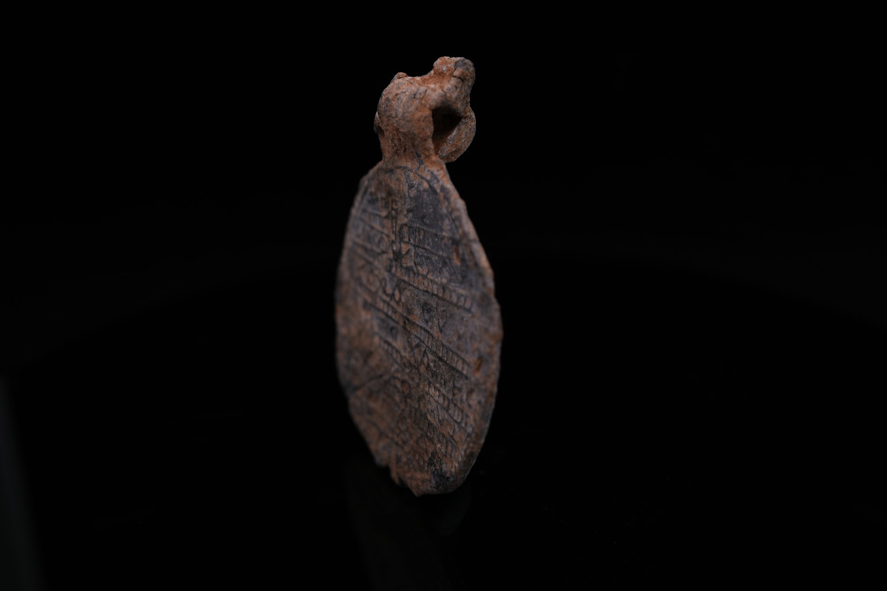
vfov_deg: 29.9
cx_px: 444
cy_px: 296
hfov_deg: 43.6
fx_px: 1109
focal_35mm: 45
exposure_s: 1/180
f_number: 6.4
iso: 160
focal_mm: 30
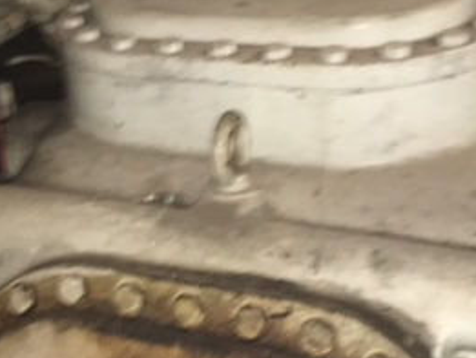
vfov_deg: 20.7
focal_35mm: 71
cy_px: 205
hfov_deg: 27.1
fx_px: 977
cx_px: 140
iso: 125
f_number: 2.2
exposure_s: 1/16
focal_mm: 4.15
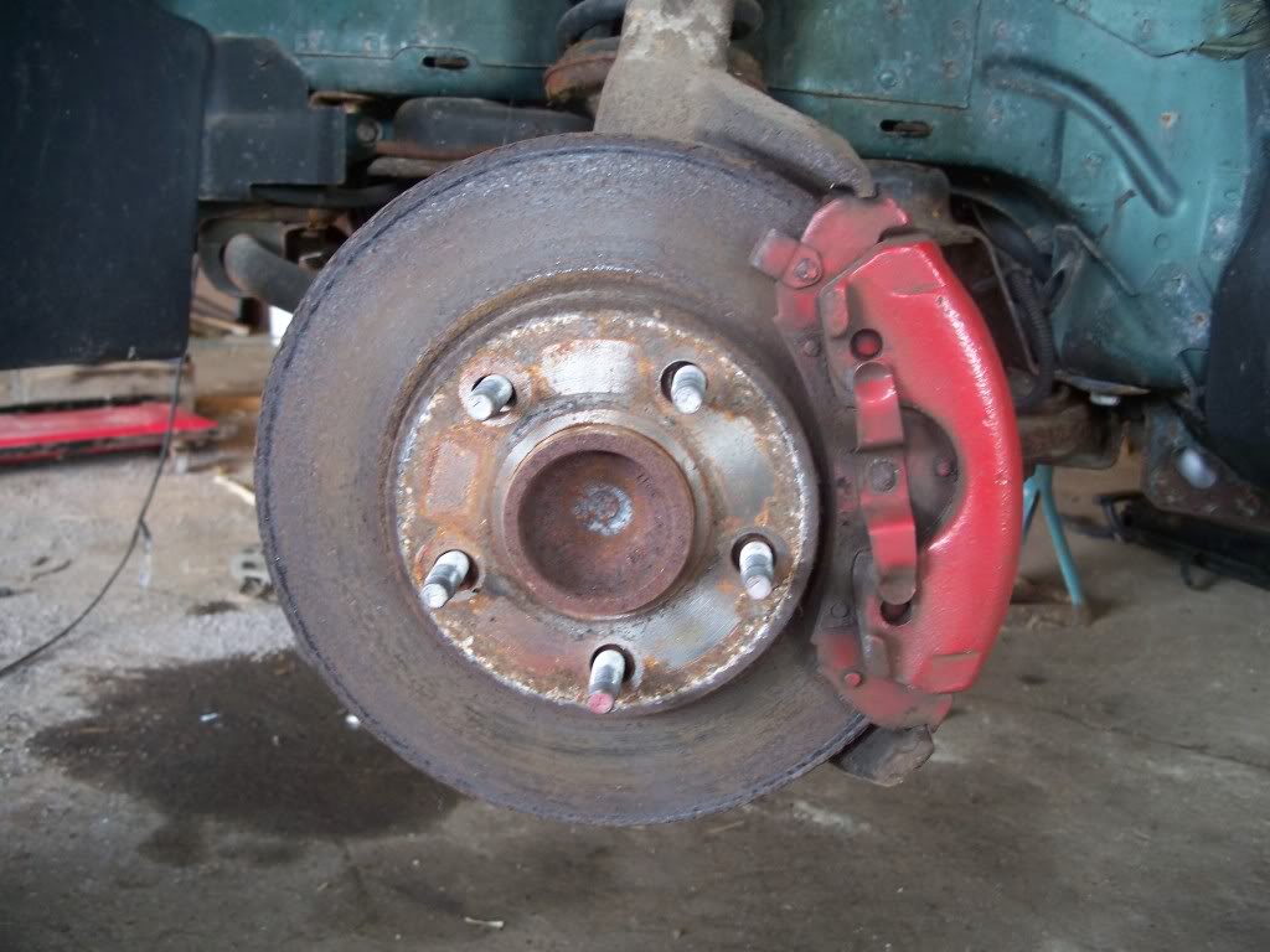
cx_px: 635
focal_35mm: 37
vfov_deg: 38.7
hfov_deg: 50.1
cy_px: 476
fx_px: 1357
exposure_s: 1/25
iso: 200
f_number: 2.8
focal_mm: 7.8
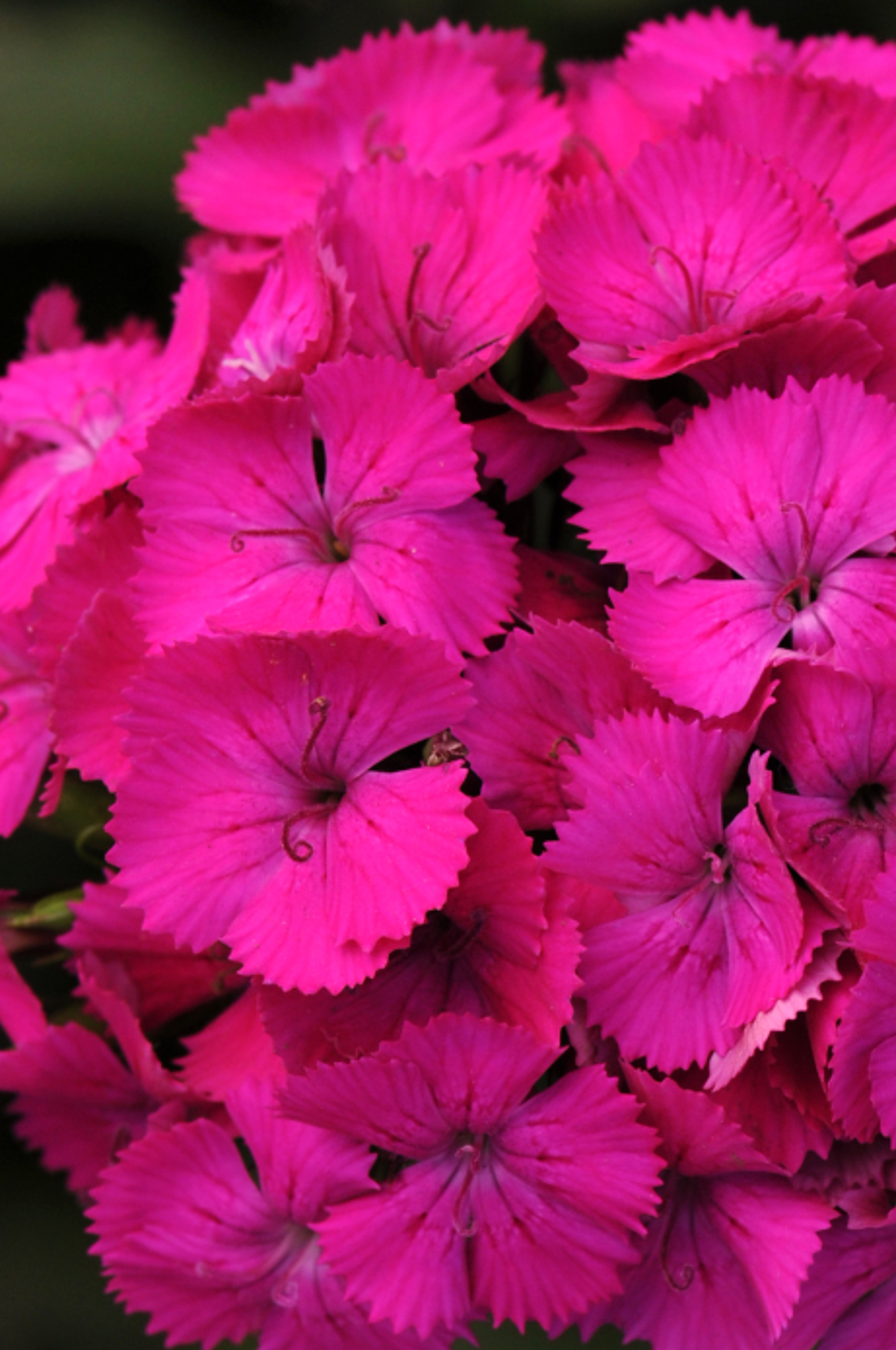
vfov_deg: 5.7
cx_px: 808
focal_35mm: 363
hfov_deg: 3.8
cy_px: 873
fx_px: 13591
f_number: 8
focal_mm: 105
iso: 200
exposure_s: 1/160
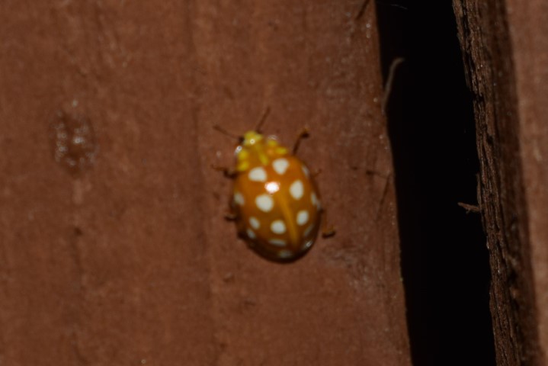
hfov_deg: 24.6
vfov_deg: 16.6
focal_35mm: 82
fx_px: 1256
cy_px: 183
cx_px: 274
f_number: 8
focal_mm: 55
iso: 100
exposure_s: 1/60
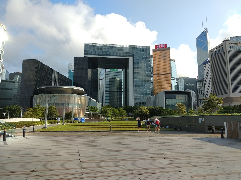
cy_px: 90
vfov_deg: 53.1
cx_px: 120
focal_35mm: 26
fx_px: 181
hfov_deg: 67.3
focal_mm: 3.81
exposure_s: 1/633
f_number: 2.2
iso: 125
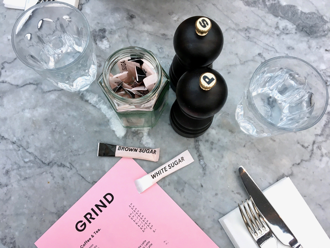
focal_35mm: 29
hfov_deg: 61.7
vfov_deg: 48.2
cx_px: 165
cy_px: 124
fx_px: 276
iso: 32
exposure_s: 1/33
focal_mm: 4.15
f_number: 2.2
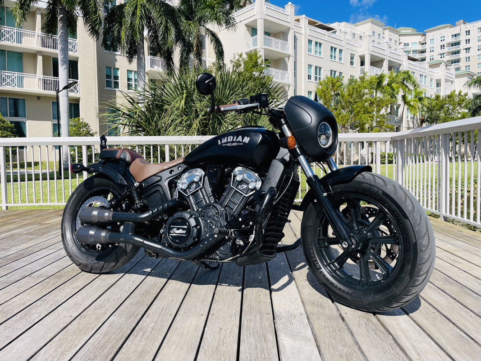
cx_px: 240
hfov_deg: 67.3
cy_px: 180
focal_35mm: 26
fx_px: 361
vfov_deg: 53.1
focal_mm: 4.2
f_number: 1.6
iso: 32
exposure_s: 1/3125
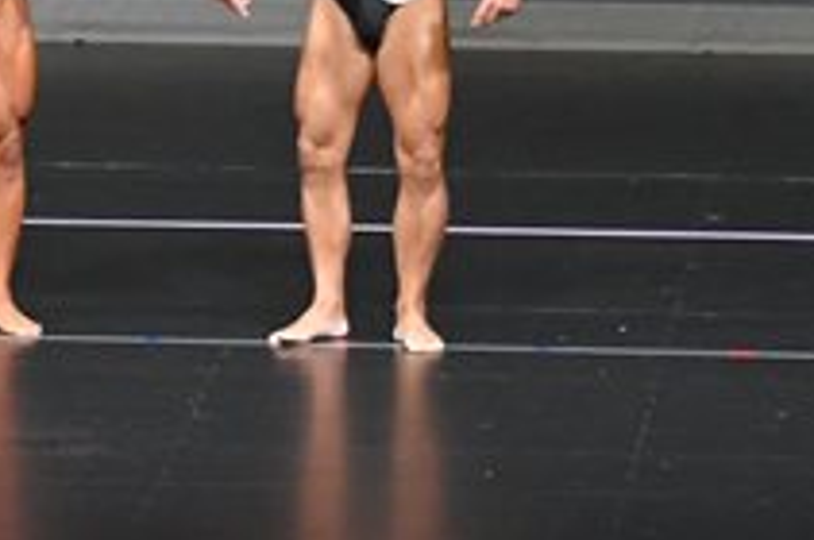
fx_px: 12214
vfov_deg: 2.5
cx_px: -565
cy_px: 154
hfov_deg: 3.8
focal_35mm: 541
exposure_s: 1/400
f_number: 5.6
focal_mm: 98
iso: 4000
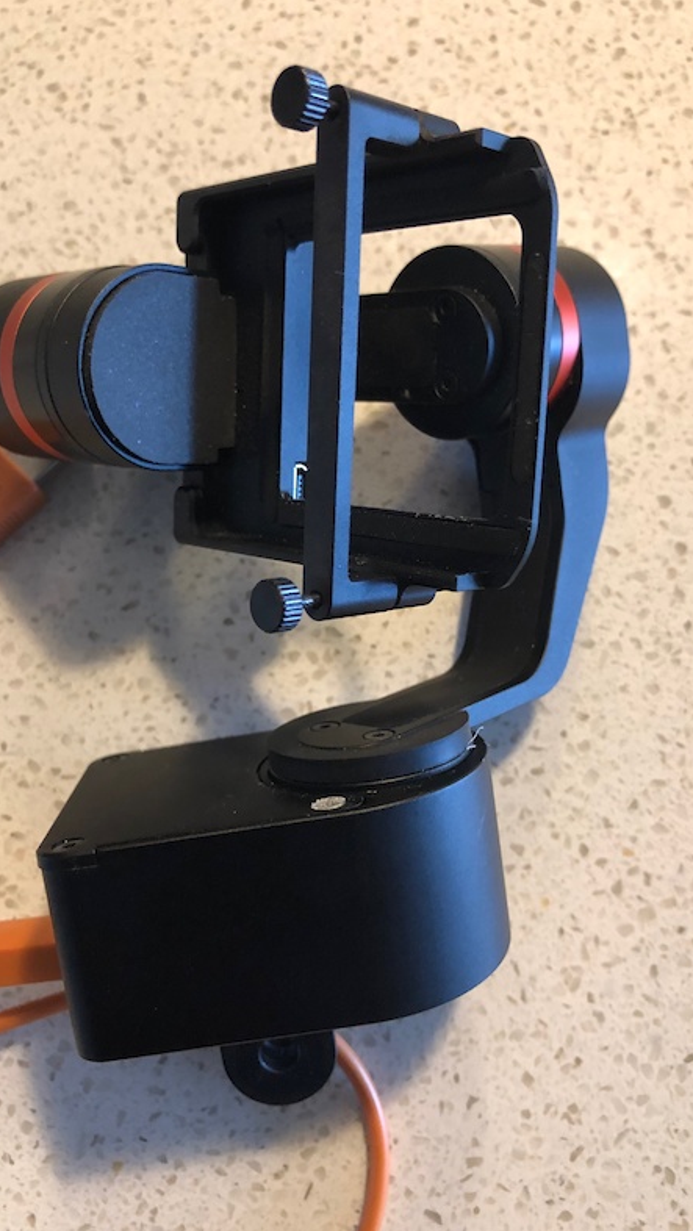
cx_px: 303
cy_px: 616
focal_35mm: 31
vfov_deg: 62.6
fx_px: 1012
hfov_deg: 37.7
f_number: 1.8
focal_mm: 3.99
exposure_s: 1/15
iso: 80
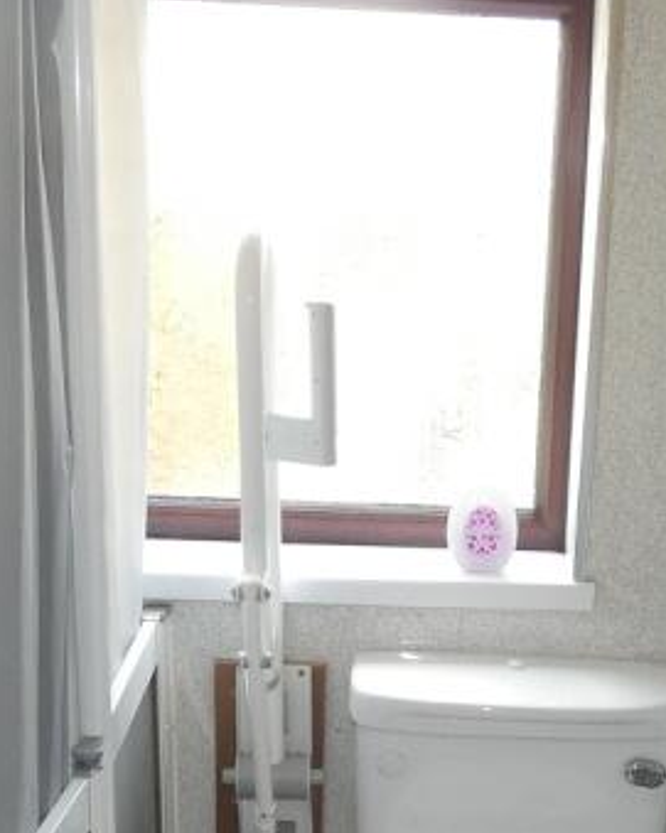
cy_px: 725
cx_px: 536
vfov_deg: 30.7
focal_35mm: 59
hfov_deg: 25.3
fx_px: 1454
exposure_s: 1/60
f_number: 2.8
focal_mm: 3.6
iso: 160
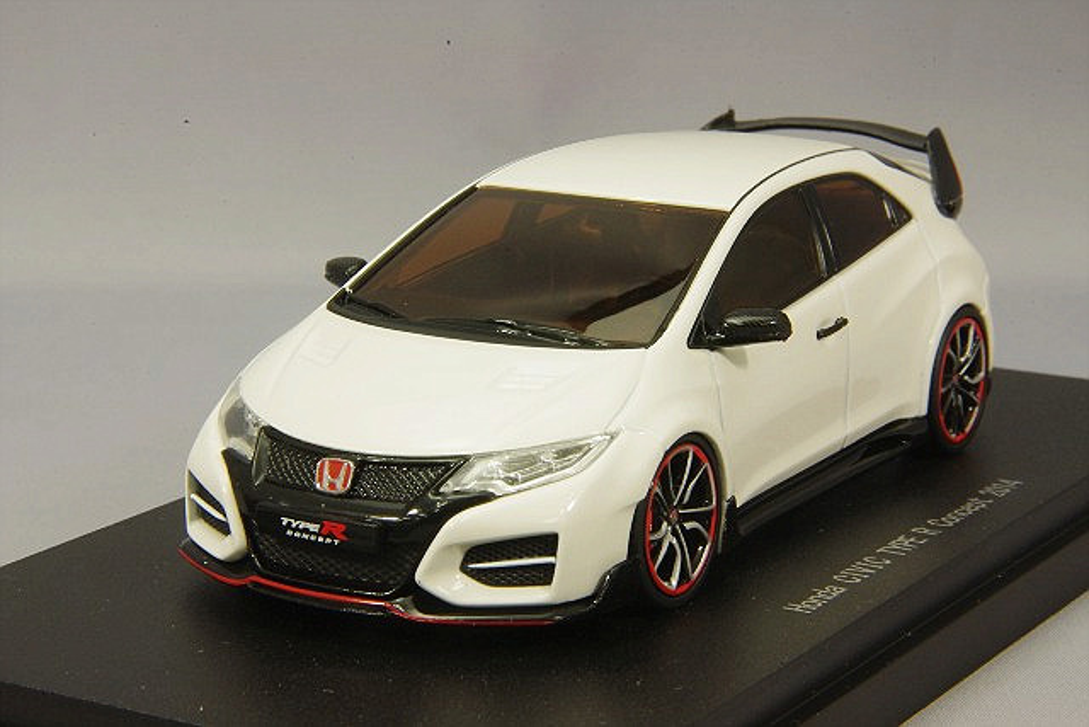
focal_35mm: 112
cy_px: 364
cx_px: 544
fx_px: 3389
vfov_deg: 12.2
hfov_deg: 18.3
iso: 400
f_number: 32
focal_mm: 75
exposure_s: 1/1.67
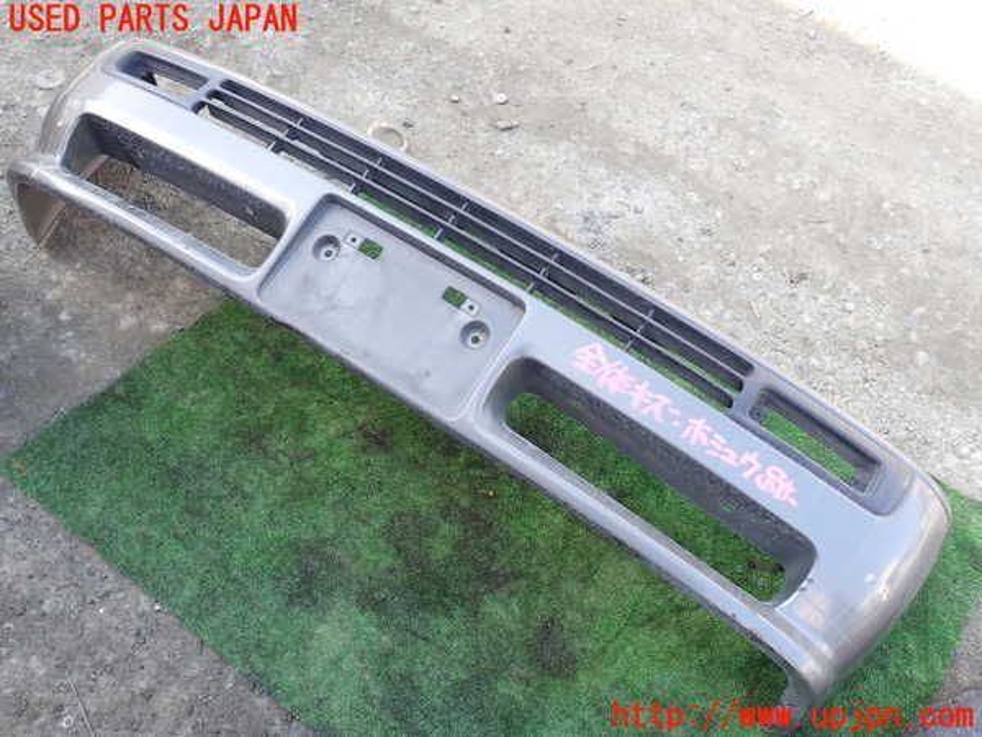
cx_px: 491
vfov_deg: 46.8
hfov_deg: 60.0
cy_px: 368
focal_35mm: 30
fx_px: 851
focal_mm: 5.4
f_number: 3.2
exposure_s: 1/80
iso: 100
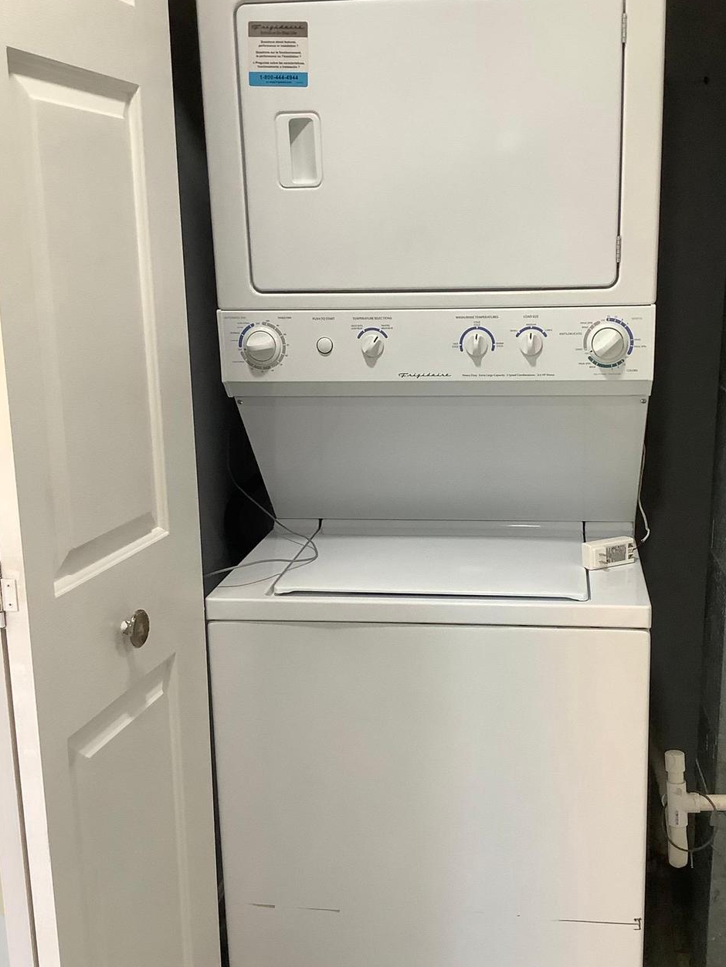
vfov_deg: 49.0
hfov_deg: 37.6
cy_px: 498
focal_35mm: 38
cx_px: 429
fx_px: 1062
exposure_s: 1/60
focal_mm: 3.3
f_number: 2.4
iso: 125
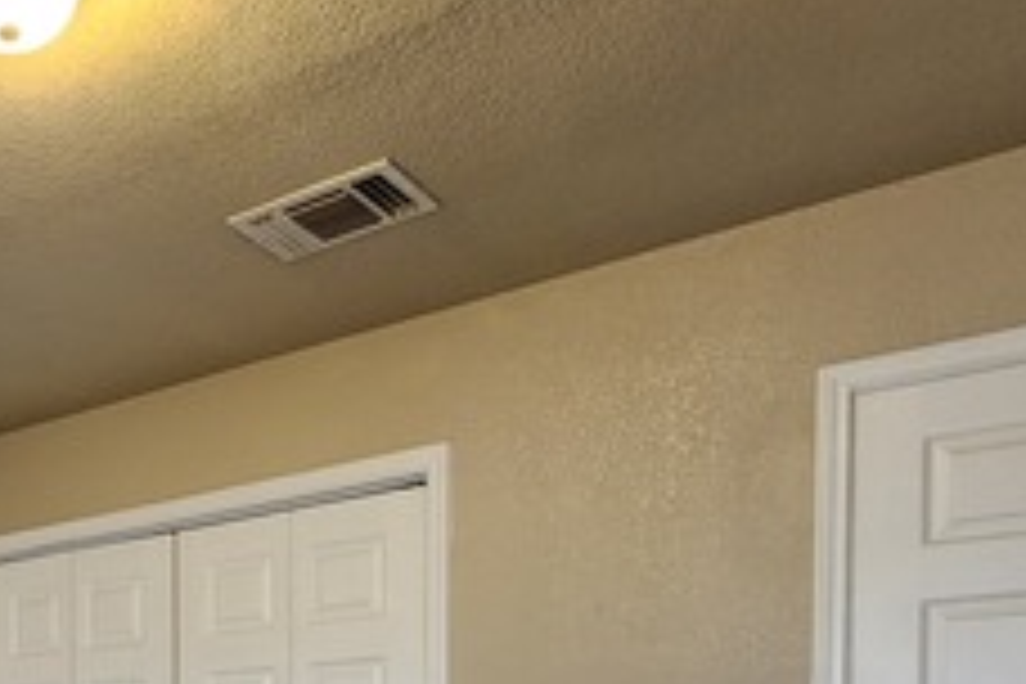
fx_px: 1083
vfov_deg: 29.5
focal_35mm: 38
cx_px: -27
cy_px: 846
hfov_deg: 42.8
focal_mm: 2.2
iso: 250
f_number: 2.2
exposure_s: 1/60
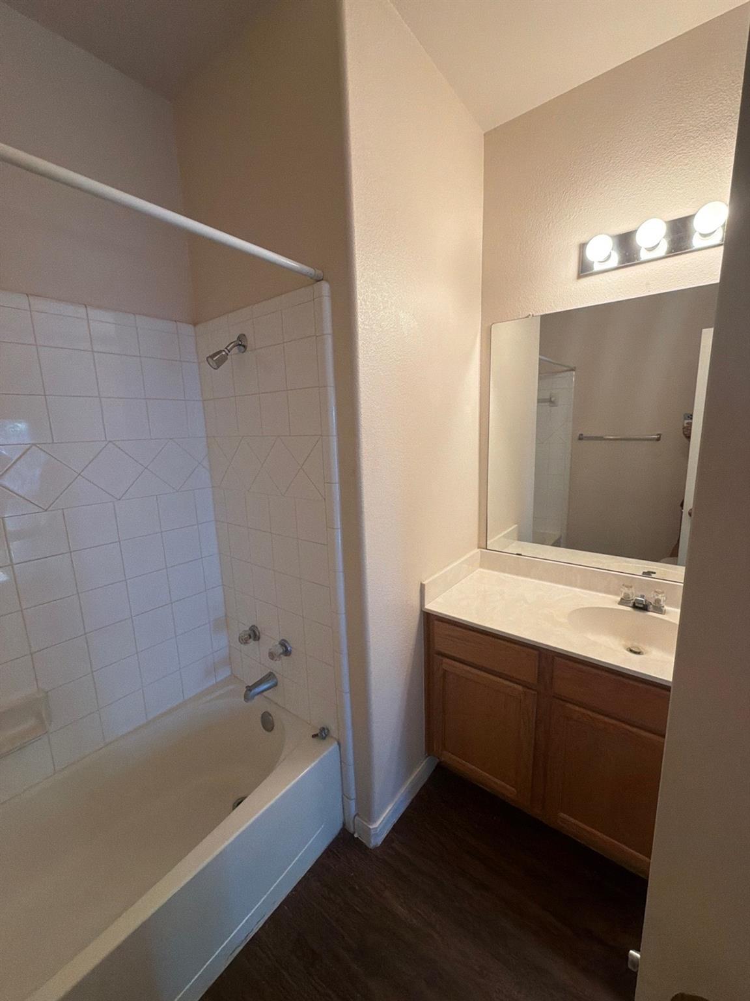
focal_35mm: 14
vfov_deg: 102.1
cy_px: 500
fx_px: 404
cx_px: 375
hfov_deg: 85.7
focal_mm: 2.22
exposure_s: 1/60
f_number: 2.2
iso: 200
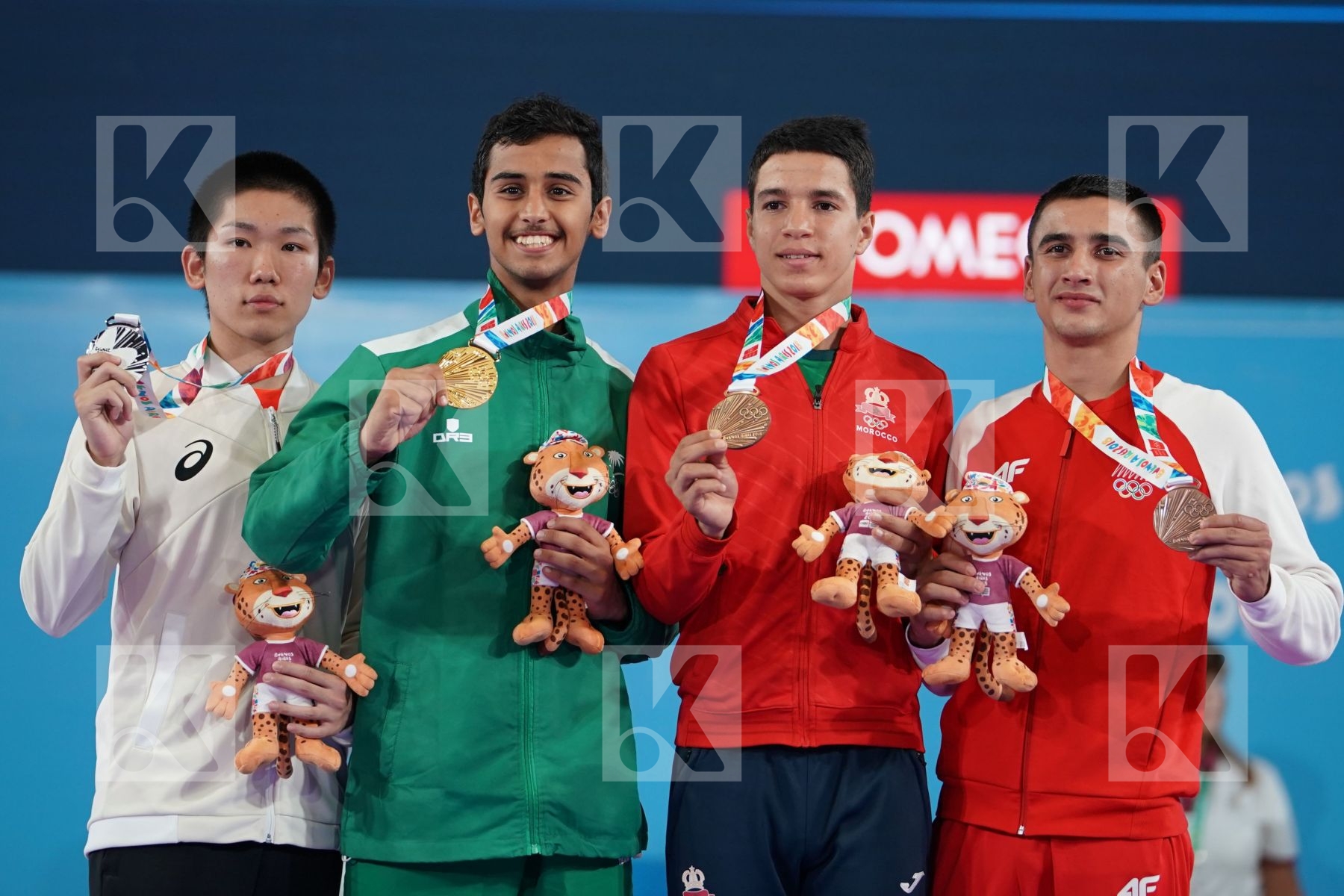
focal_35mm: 226
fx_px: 8437
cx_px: 672
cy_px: 448
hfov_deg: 9.1
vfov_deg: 6.1
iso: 1000
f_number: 2.8
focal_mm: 151
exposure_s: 1/500
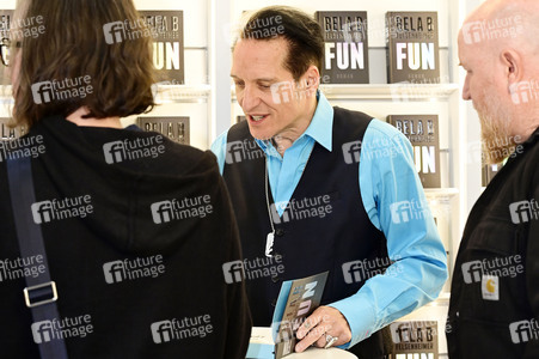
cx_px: 270
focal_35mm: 70
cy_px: 180
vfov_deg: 19.4
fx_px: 1047
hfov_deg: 28.9
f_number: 4.5
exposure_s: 1/200
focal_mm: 70
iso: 1600
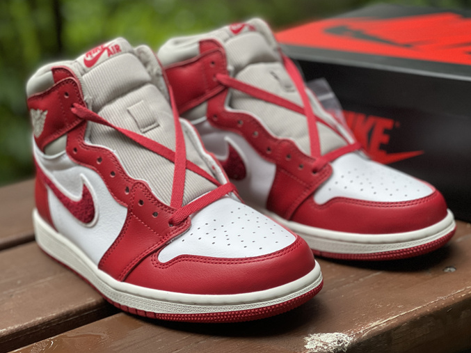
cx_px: 241
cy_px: 181
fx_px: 952
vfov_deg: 21.0
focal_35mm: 70
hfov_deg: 27.8
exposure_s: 1/121
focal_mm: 7.5
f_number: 2.2
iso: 200
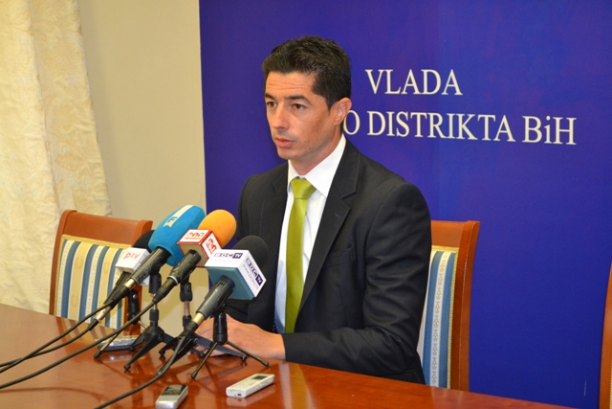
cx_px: 306
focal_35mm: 82
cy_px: 204
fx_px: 1403
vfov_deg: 16.6
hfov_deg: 24.6
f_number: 5.6
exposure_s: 1/60
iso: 1800
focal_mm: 55
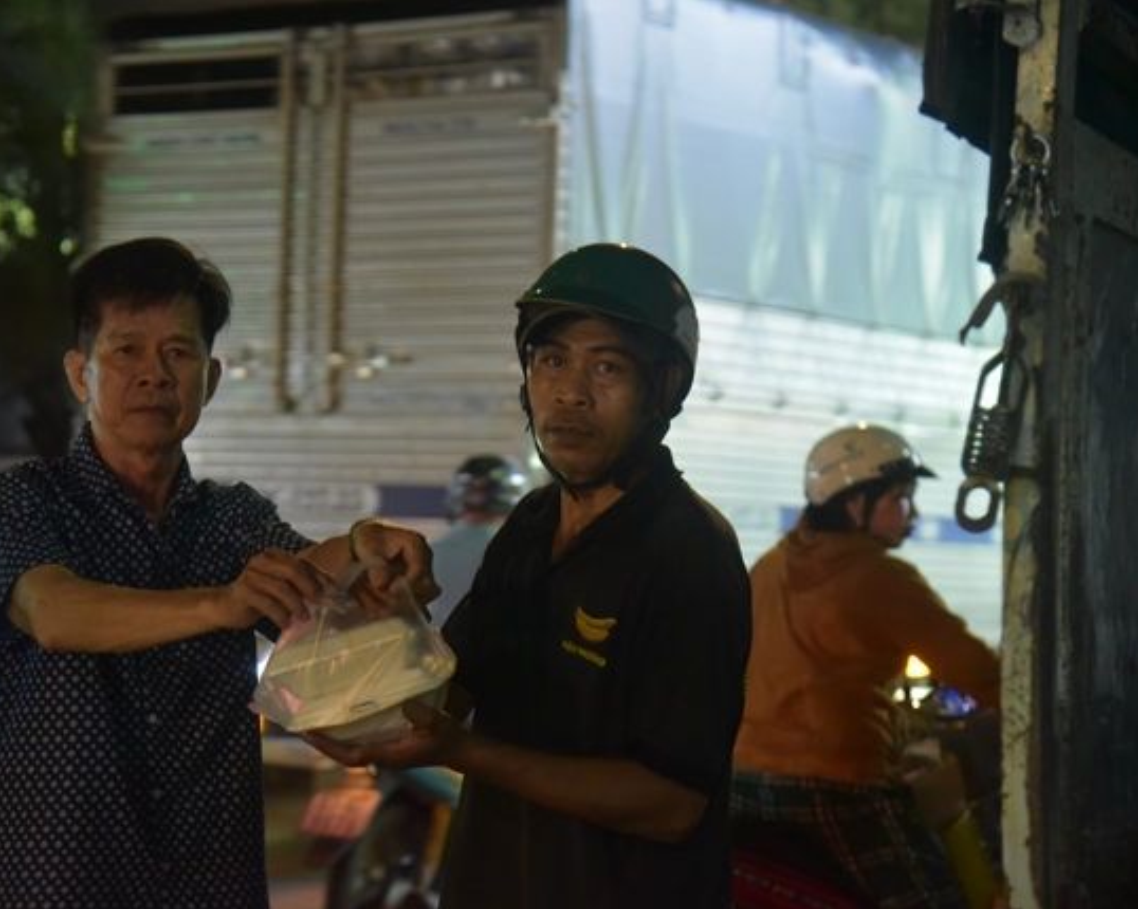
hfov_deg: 20.6
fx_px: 3131
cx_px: 461
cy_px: 457
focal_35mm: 93
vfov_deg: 16.5
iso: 6400
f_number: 4
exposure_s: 1/60
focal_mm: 82
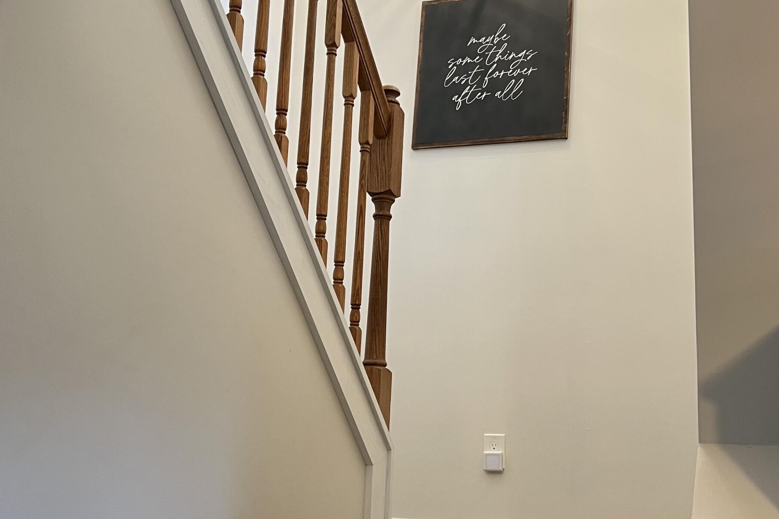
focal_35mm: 45
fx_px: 974
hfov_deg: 43.6
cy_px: 265
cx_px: 391
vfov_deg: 29.9
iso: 100
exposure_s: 1/60
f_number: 1.5
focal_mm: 5.7
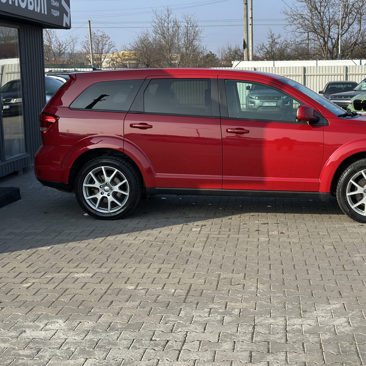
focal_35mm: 57
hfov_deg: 29.9
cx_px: 233
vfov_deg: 30.0
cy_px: 183
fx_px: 682
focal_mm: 6.86
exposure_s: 1/2532
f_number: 1.78
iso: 100
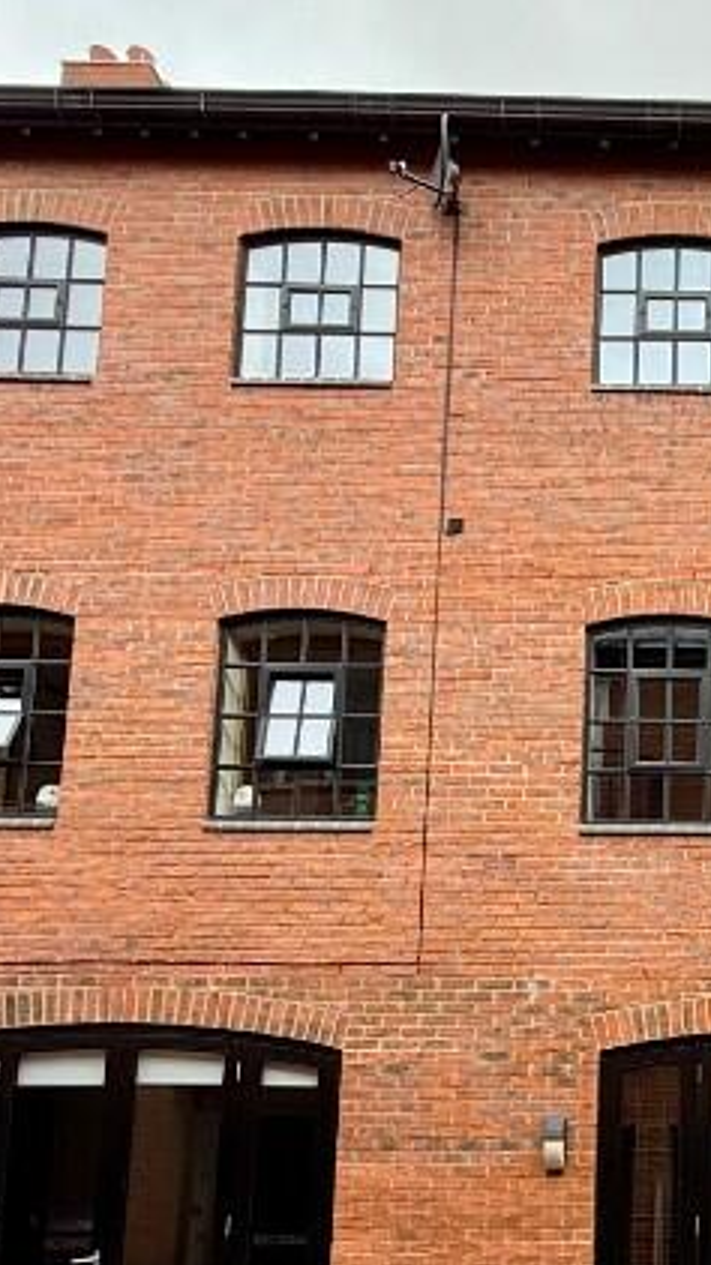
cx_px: 846
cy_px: 1004
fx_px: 1242
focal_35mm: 37
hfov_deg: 28.1
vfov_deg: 50.9
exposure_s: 1/99
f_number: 2.2
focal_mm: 2.22
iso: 80
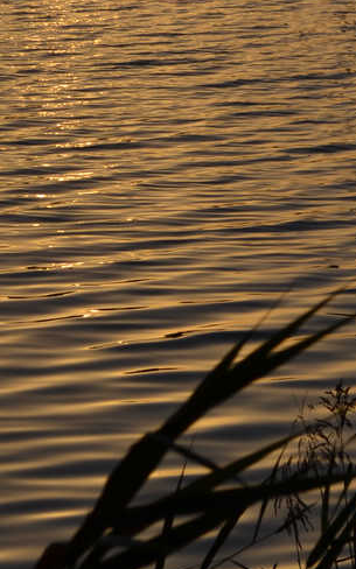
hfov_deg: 5.6
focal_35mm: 232
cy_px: -104
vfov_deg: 8.9
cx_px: -35
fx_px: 3608
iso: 100
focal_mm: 55
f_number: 11
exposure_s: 1/125
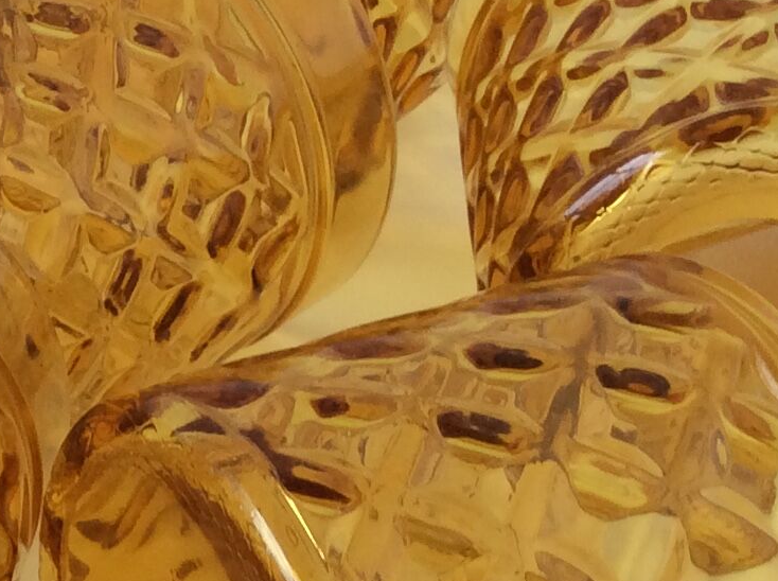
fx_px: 2536
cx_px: -182
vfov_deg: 12.9
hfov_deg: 16.6
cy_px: 546
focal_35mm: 113
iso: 32
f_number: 2.4
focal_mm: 3.3
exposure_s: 1/50
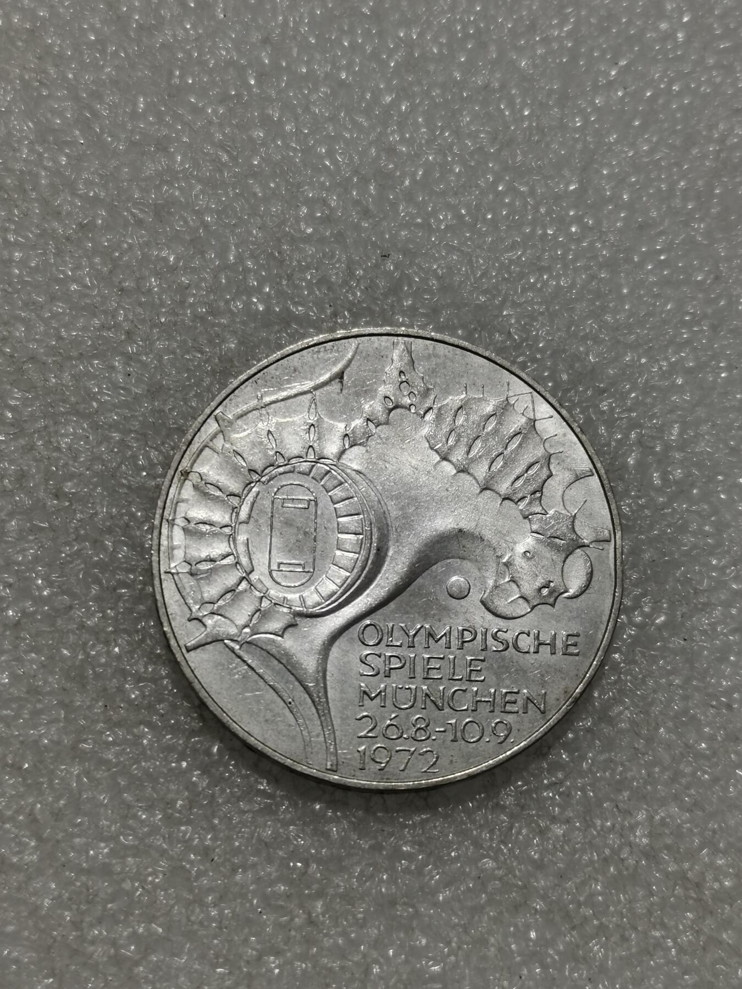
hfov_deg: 25.7
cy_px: 494
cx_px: 371
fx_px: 1629
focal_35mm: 57
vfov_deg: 33.8
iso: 50
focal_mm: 5.58
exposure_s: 1/157
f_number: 1.8
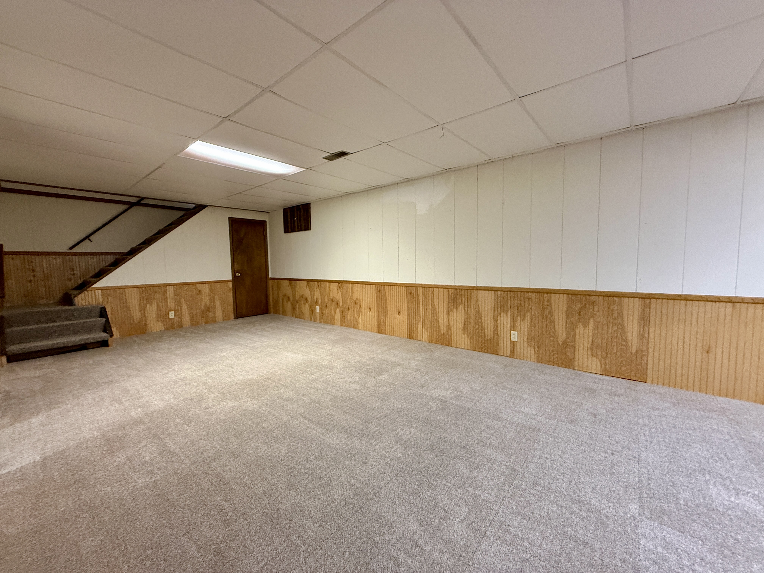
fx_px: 309
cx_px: 382
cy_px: 286
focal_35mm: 14
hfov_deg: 102.1
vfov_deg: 85.7
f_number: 2.2
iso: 500
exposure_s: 1/60
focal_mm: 2.22
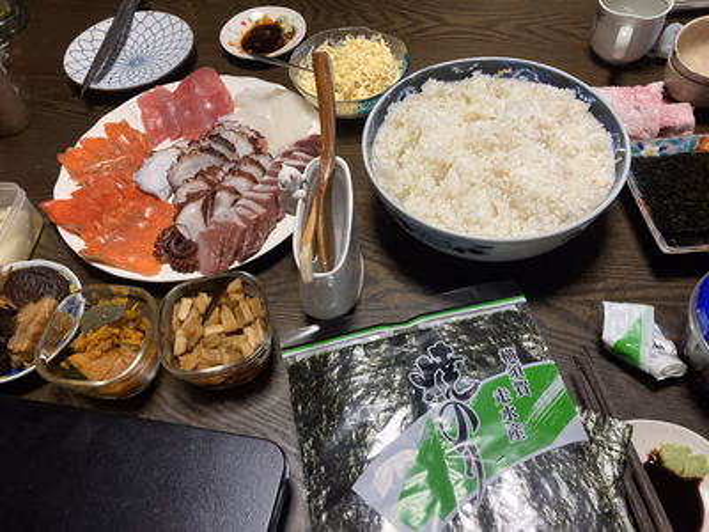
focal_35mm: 28
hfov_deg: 63.4
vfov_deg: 49.7
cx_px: 354
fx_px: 573
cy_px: 266
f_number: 1.8
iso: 250
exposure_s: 1/60
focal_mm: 3.99
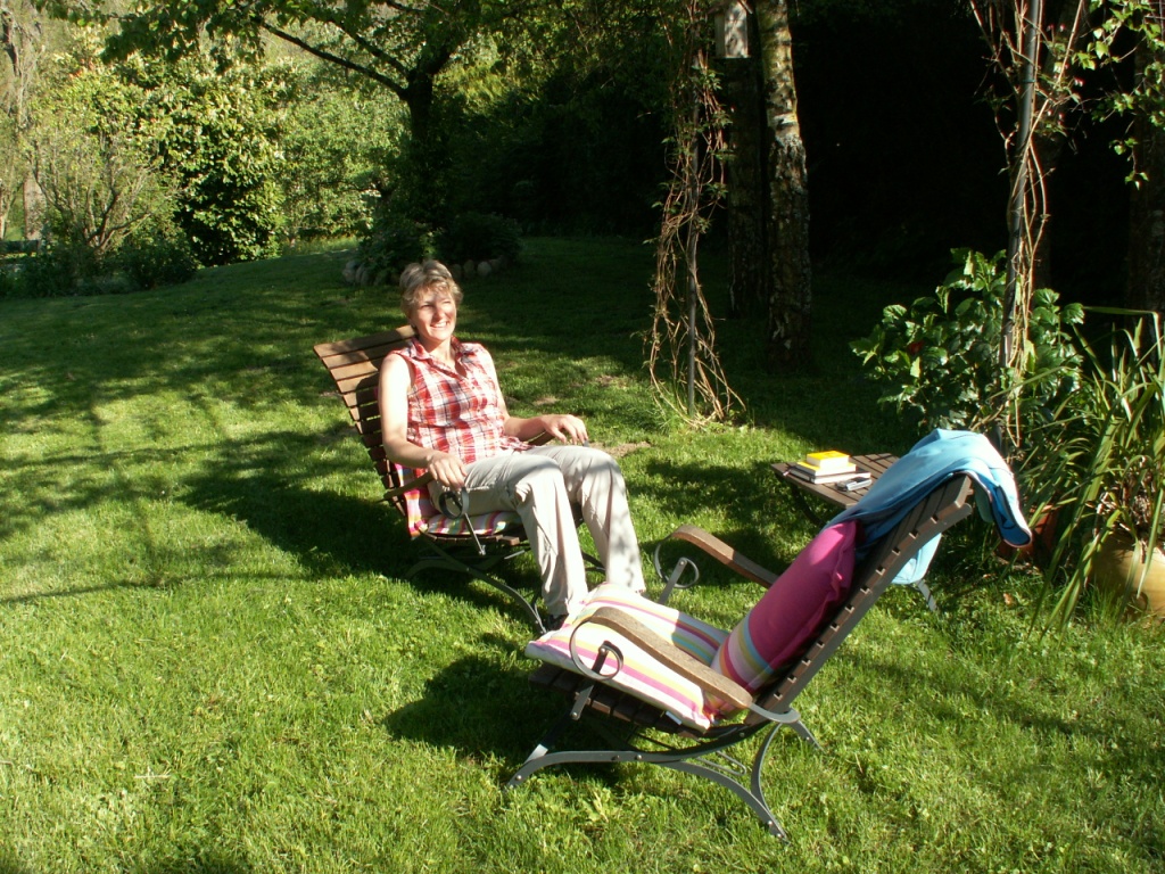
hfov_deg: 52.6
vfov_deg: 40.7
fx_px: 1178
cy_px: 437
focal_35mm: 35
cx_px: 582
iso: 50
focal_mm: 5.86
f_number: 5
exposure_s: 1/125
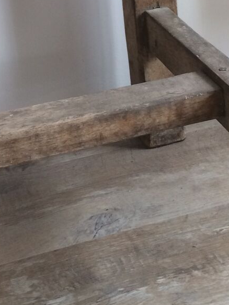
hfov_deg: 18.2
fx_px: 714
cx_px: 129
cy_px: 1
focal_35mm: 81
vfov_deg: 23.1
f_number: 2.2
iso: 100
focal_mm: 4.15
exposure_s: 1/33
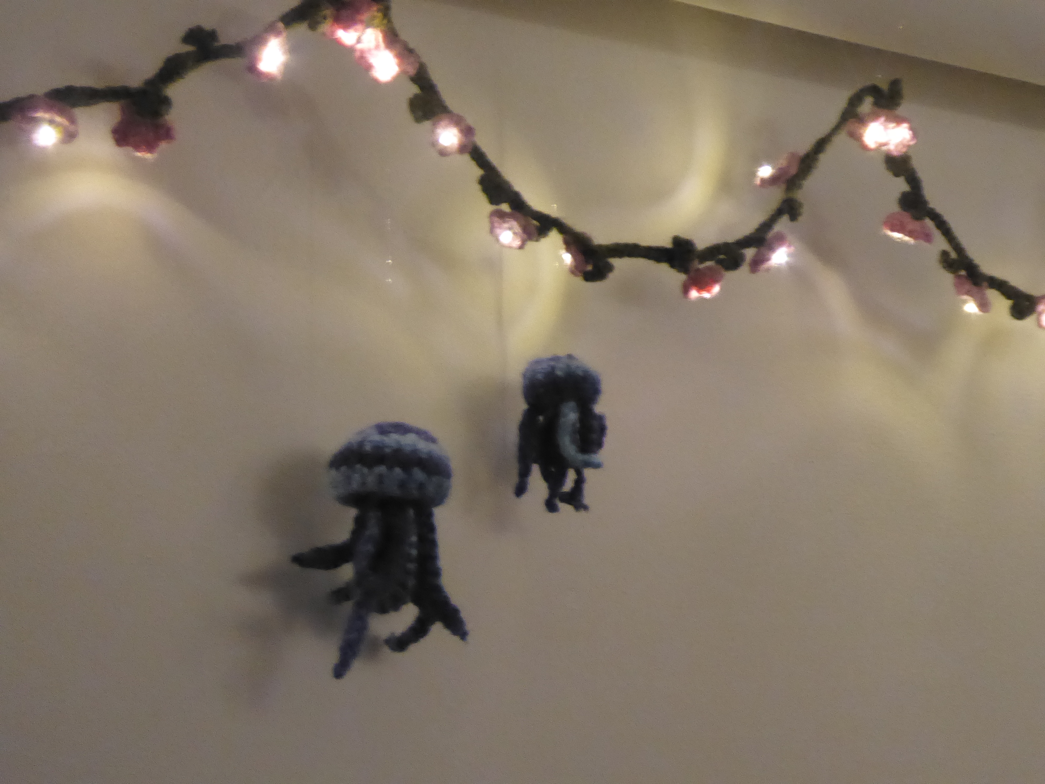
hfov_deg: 26.0
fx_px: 2264
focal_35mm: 75
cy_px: 392
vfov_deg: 19.6
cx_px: 522
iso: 1600
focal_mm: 12.5
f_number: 4.5
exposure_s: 1/4
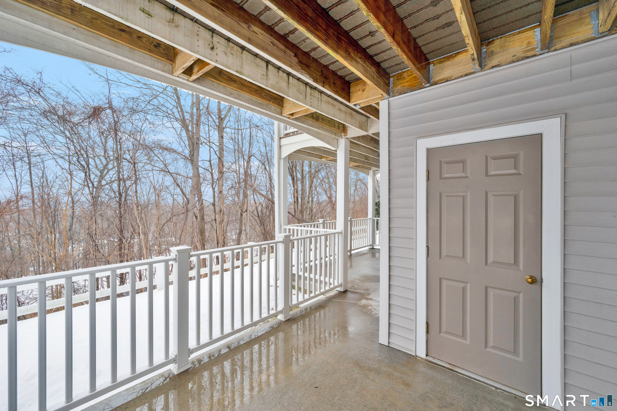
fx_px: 240
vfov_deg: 81.2
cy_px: 206
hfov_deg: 104.3
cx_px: 308
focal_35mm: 14
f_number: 9
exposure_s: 1/250
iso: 640
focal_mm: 14
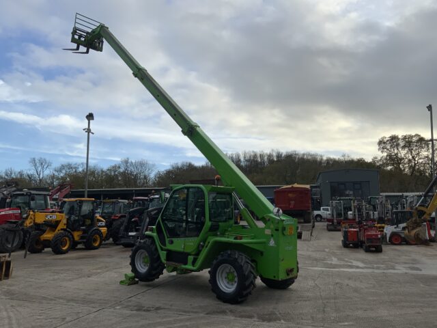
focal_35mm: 29
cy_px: 164
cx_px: 218
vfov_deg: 48.2
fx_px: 366
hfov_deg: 61.7
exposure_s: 1/1675
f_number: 1.8
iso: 16
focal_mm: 3
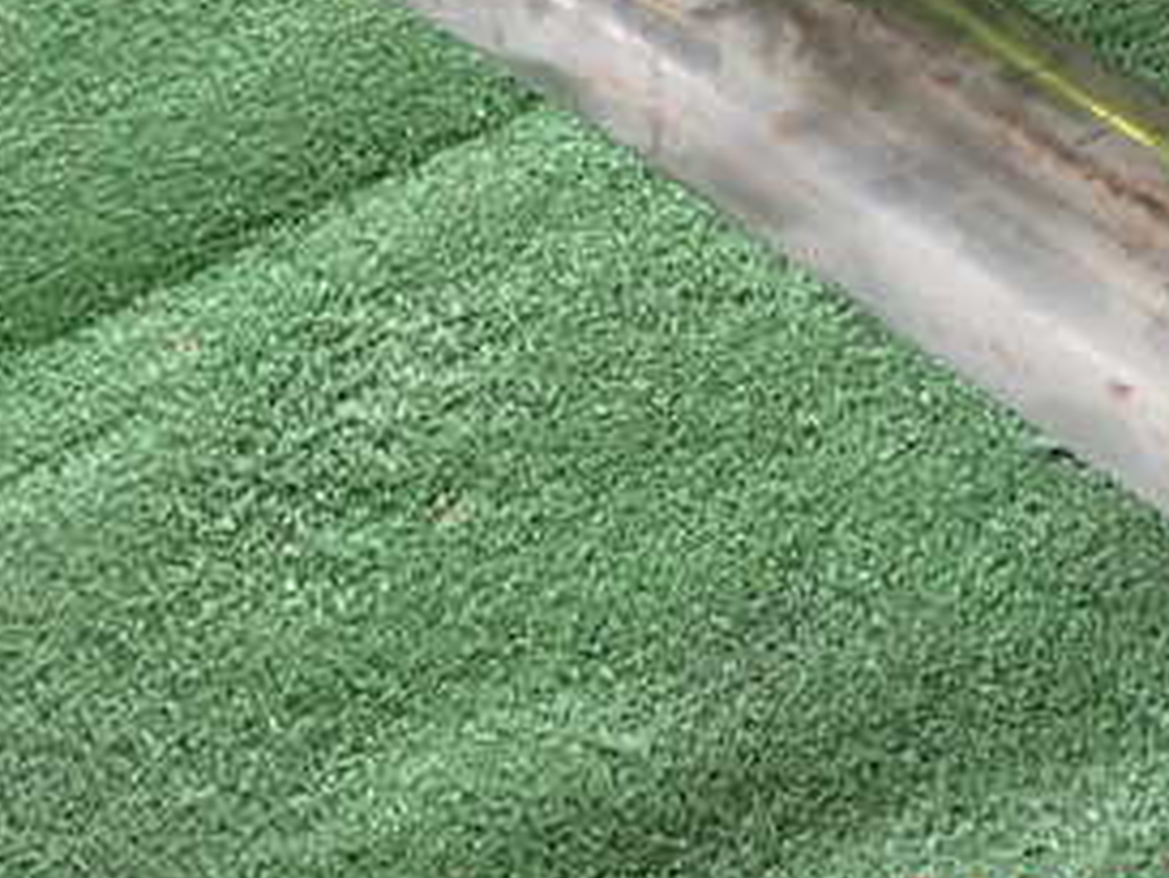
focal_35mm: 79
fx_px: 2669
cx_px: 595
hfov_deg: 24.7
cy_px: 13
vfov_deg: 18.2
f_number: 2.5
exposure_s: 1/40
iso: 200
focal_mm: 6.37
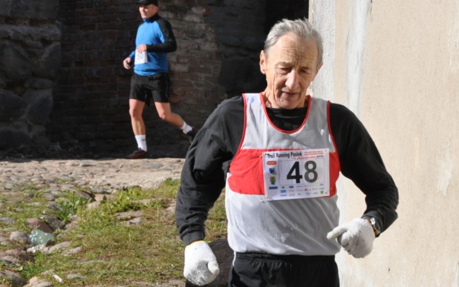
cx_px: 230
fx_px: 1633
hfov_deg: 16.0
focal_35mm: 131
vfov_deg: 10.0
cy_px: 146
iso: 800
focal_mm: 85
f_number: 9
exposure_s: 1/1250
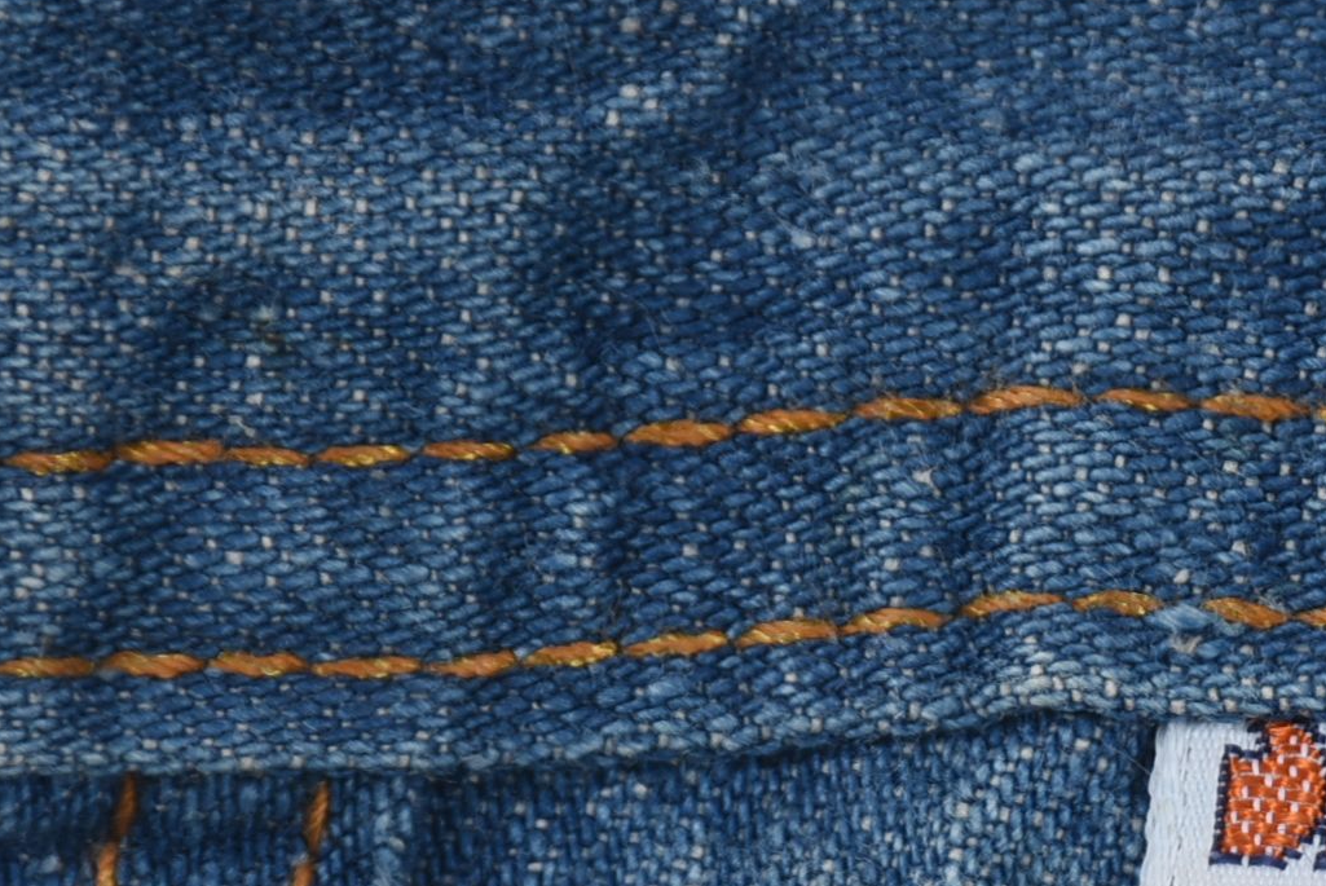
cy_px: 1195
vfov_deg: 2.2
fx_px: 22594
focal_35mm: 613
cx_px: 1745
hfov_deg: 3.4
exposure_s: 1/125
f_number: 13
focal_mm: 140
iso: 200
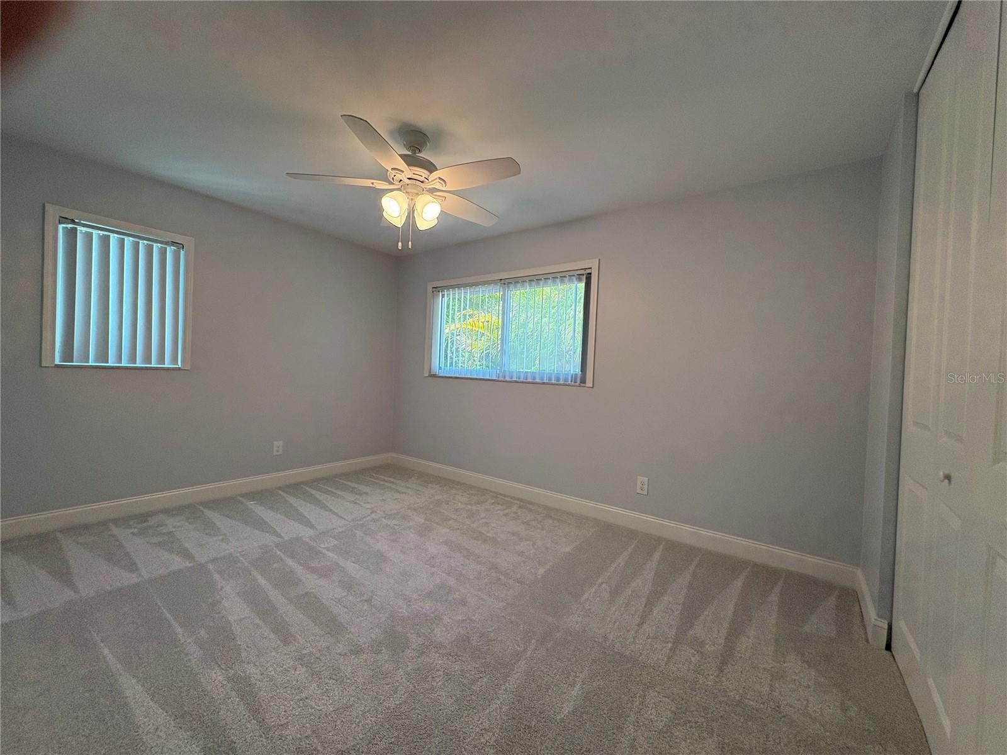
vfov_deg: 85.7
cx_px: 504
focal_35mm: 14
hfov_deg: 102.1
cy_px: 378
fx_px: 407
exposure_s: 1/120
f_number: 2.2
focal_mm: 2.22
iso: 125
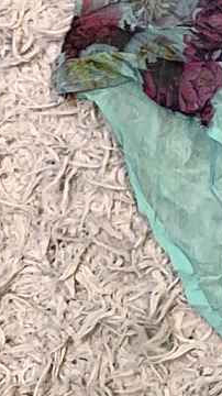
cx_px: 434
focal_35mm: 85
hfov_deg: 12.6
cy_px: 13
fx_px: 891
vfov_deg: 24.1
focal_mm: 4.25
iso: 40
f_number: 1.8
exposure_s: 1/100
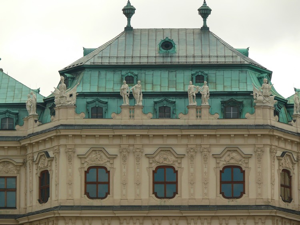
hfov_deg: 7.5
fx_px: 2279
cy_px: 112
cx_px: 150
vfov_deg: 5.6
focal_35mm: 263
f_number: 5
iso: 100
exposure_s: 1/250
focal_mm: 55.6
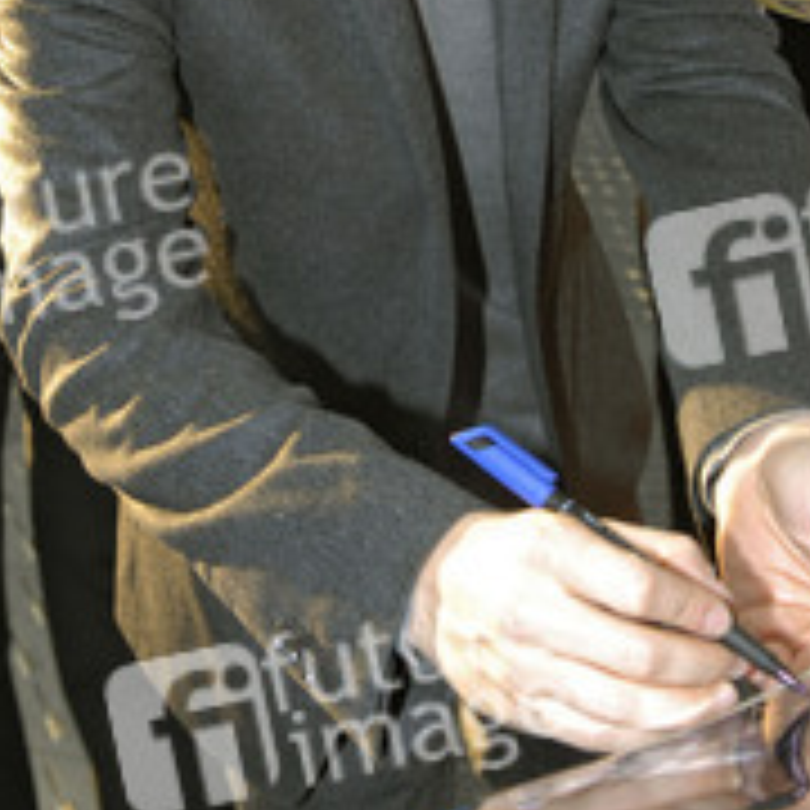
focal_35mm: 85
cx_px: 472
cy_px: 36
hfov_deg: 20.4
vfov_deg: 19.9
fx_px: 2250
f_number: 5
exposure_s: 1/80
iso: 500
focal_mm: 30
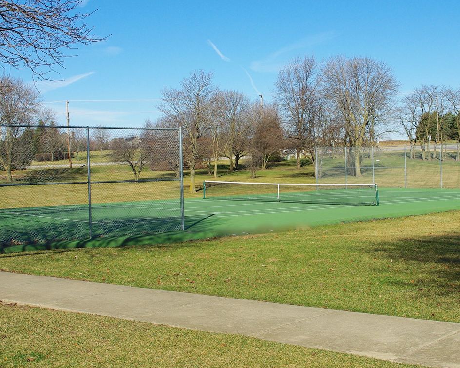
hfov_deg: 37.2
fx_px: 681
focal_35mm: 50
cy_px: 173
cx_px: 268
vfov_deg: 30.2
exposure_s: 1/180
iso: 100
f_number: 9.5
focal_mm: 21.25
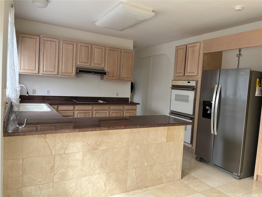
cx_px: 131
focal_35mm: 26
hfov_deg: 67.3
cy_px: 98
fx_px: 197
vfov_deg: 53.1
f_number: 1.6
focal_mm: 5.1
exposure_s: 1/207
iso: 40
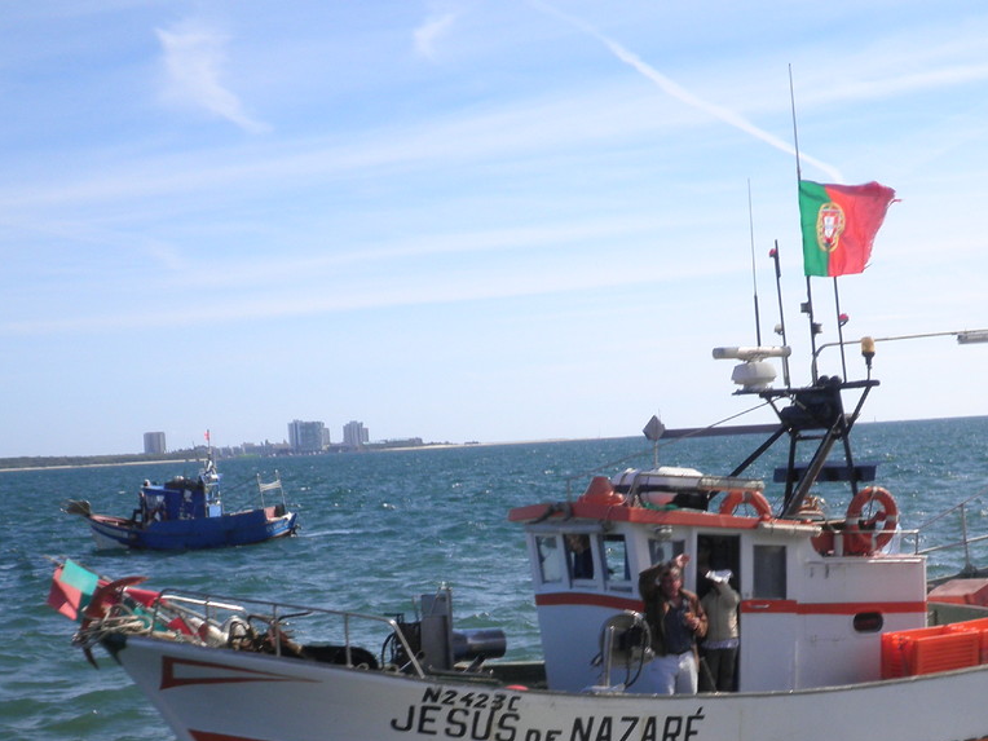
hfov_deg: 31.1
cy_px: 600
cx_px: 577
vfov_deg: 23.3
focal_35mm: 62
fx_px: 1770
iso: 64
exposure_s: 1/125
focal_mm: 6.5
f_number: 9.2
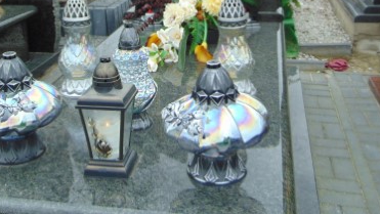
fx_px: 474
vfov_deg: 24.7
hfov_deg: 43.7
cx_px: 172
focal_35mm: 47
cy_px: 18
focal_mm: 4.5
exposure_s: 1/250
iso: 80
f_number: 3
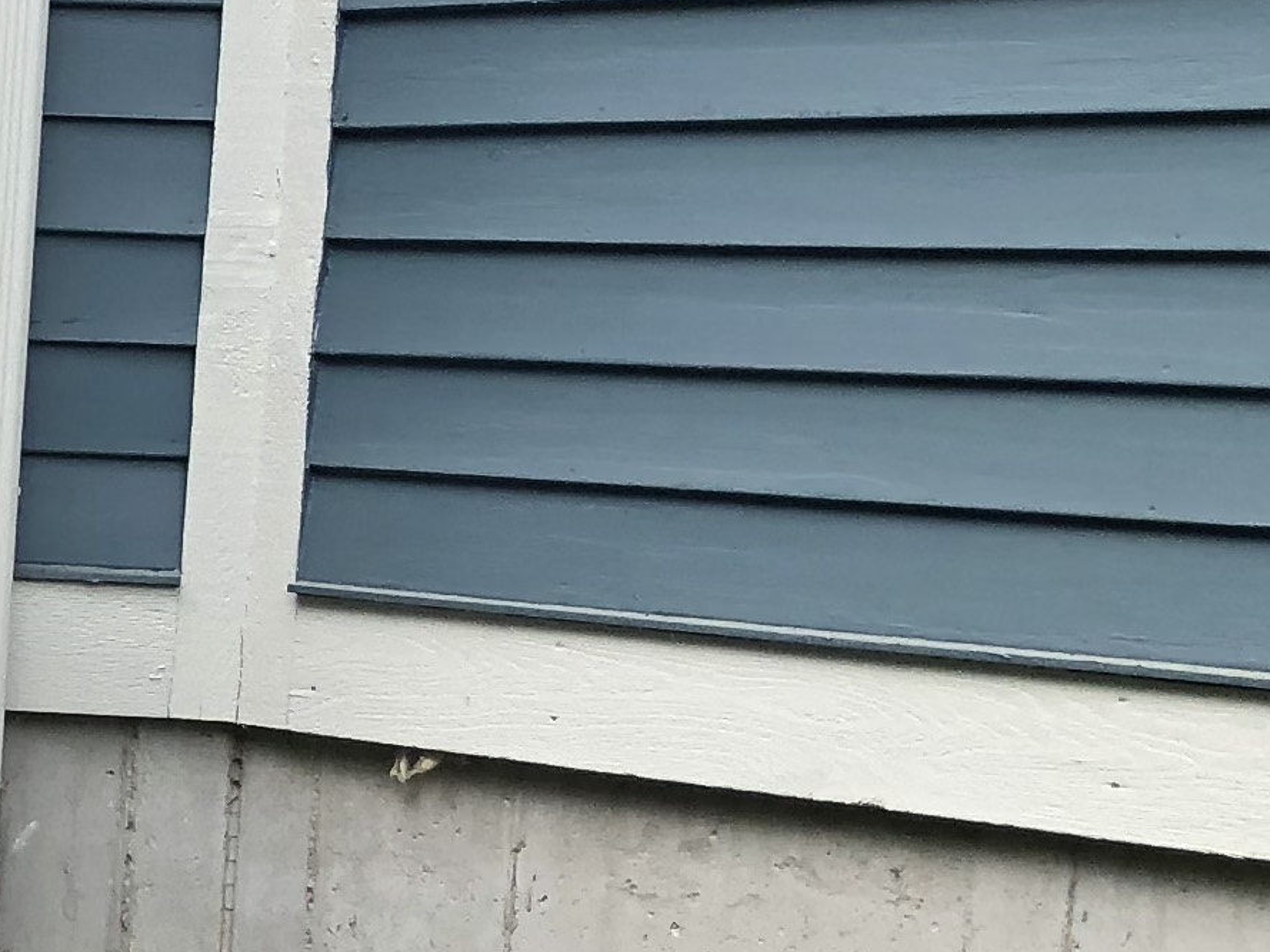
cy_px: 751
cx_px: -1311
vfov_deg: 11.6
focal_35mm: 127
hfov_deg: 13.3
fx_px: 4660
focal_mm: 3.99
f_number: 1.8
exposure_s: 1/527
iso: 20
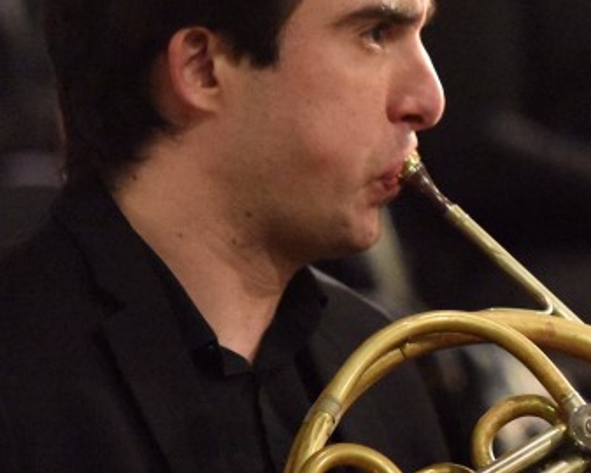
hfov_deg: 3.8
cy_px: 293
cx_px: 757
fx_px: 8978
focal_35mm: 513
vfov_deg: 3.0
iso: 12800
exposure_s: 1/160
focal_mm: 160
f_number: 2.8
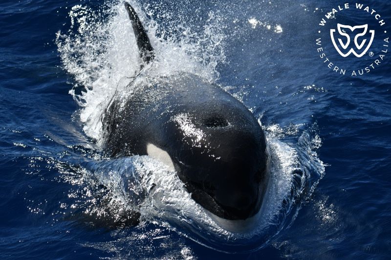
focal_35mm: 240
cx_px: 196
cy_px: 130
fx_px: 2606
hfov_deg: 8.6
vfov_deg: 5.7
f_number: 5.6
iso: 900
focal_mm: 240
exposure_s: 1/8000
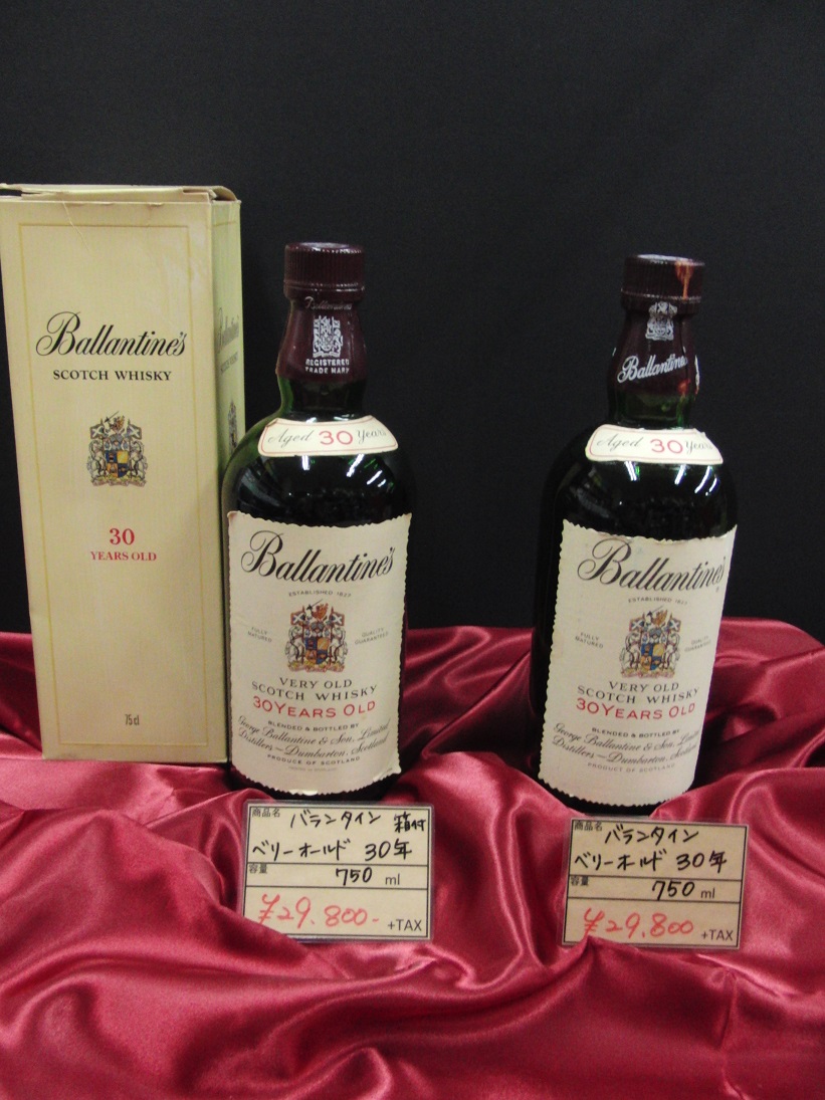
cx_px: 412
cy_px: 550
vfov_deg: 50.1
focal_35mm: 37
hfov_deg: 38.7
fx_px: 1176
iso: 800
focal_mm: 6.42
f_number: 3.6
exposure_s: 1/60
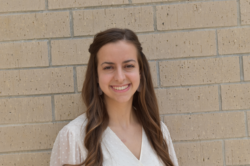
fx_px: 479
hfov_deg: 29.2
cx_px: 125
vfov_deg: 19.7
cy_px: 83
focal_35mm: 69
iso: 200
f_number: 9
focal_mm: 46
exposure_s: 1/320
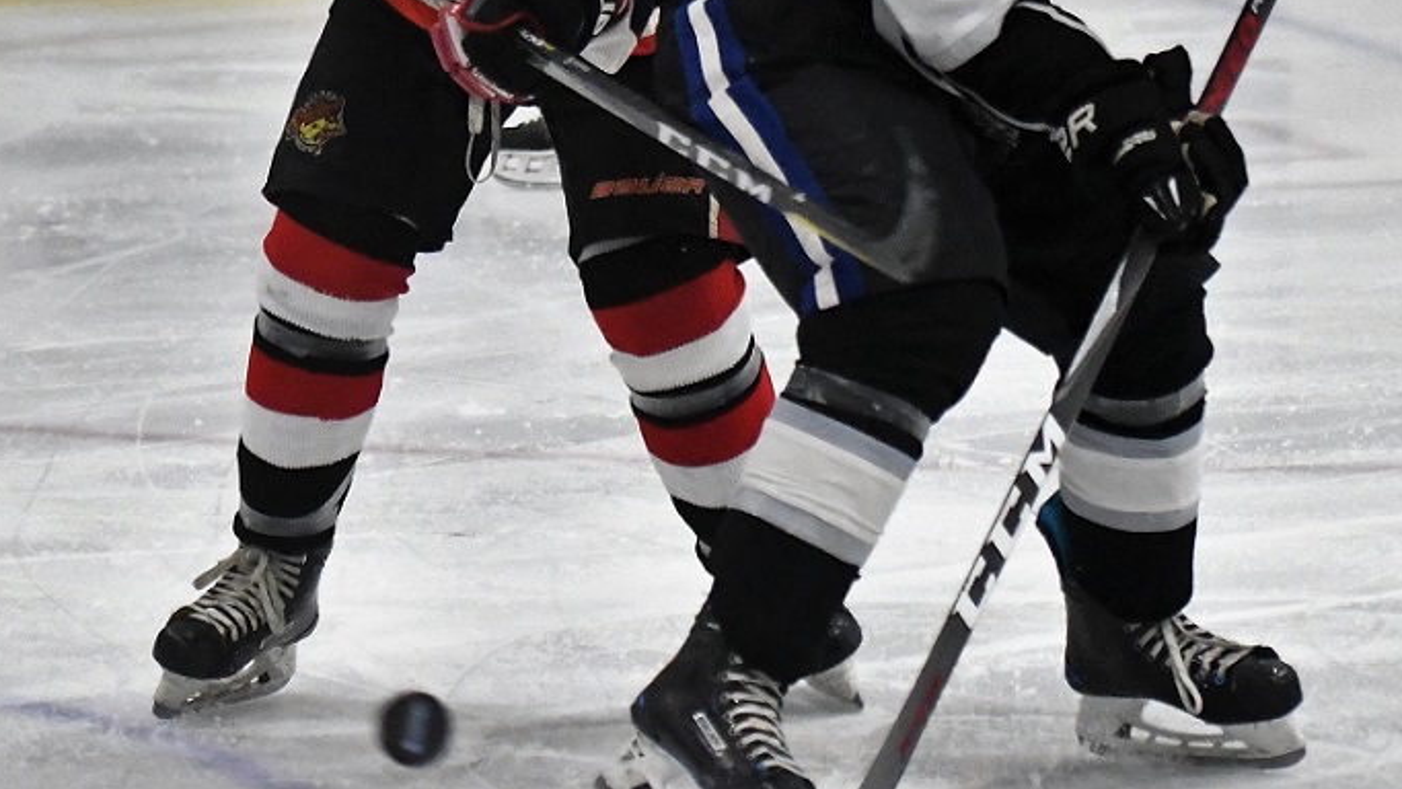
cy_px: 117
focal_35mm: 181
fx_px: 6730
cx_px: 417
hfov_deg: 11.9
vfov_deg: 6.7
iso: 6400
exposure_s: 1/1000
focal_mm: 70
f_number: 2.8
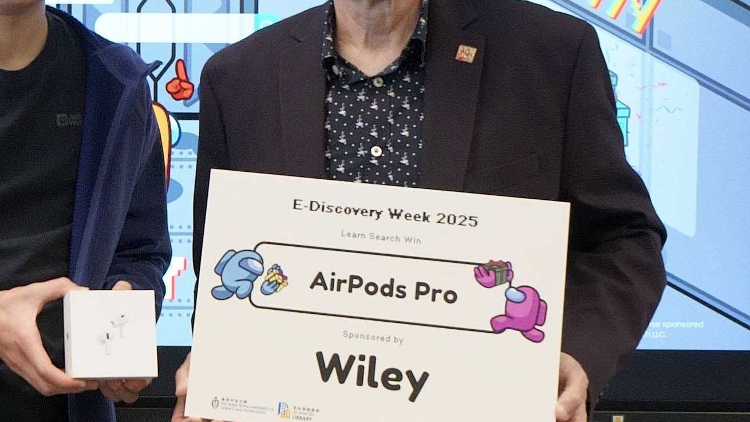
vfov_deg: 14.2
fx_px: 1690
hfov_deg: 24.5
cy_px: 139
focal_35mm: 85
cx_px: 132
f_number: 4
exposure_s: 1/160
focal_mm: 18
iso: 1600
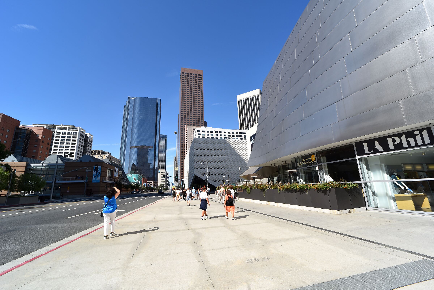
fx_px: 169
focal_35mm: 14
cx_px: 217
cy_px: 145
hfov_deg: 104.2
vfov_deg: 81.3
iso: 160
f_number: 10
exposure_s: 1/320
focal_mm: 14
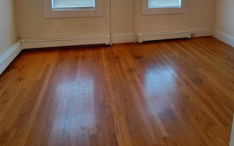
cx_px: 142
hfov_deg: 64.0
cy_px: 9
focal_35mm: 29
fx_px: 185
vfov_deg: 39.3
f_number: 2.2
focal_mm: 1.64
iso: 200
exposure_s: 1/60
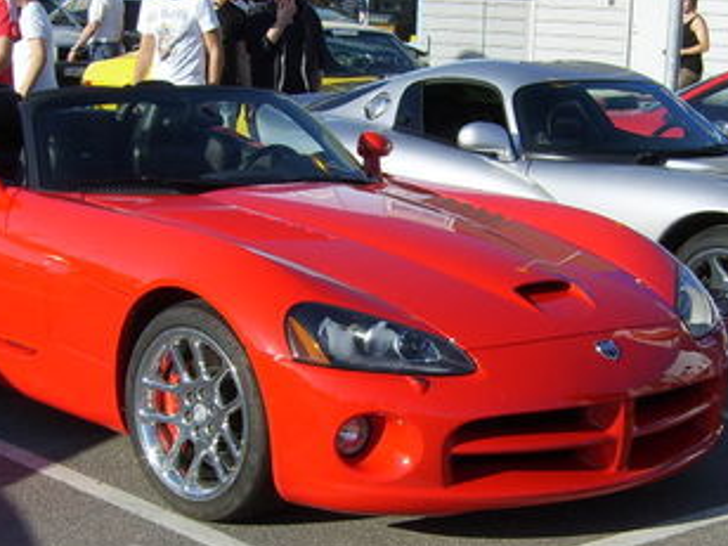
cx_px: 388
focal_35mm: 79
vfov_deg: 18.6
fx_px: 1661
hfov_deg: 24.7
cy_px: 331
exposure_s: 1/320
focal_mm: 7.8
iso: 50
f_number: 6.4
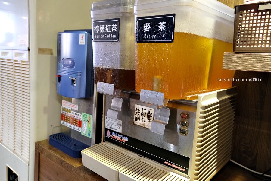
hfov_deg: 67.4
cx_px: 136
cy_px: 90
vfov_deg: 47.9
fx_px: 203
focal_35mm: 27
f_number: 4
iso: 2500
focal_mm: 18
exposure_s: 1/38
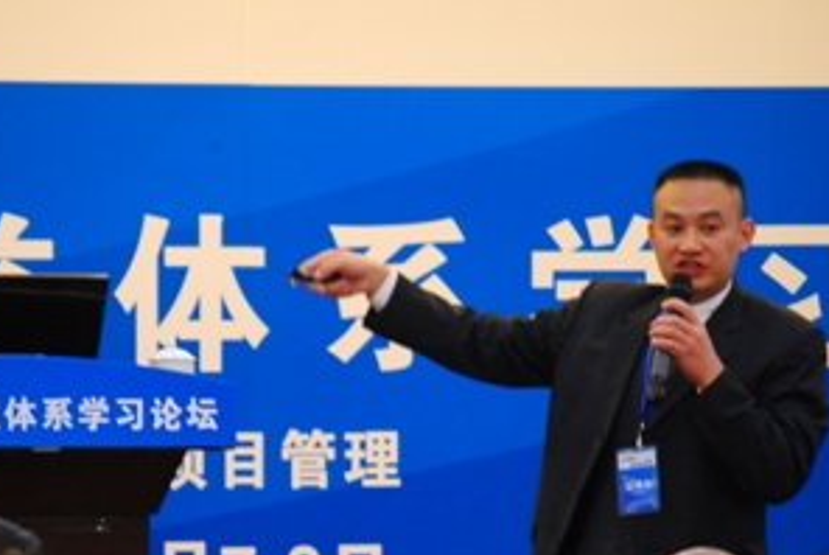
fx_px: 7860
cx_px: 361
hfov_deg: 6.0
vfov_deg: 4.0
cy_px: 373
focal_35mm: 341
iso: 800
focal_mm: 150
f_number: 5.3
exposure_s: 1/15
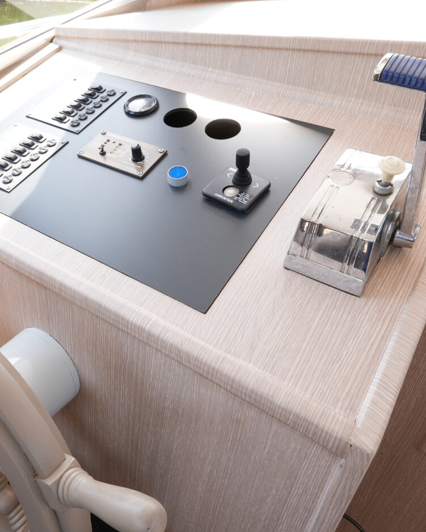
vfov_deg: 58.7
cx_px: 136
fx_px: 473
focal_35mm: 30
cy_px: 245
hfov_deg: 47.6
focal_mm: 10
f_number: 8
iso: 160
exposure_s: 1/30
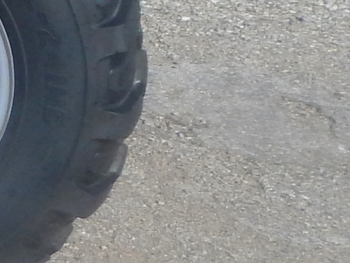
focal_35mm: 133
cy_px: -230
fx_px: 1345
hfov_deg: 10.7
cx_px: -675
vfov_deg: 10.4
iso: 125
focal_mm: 4
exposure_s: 1/640
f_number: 6
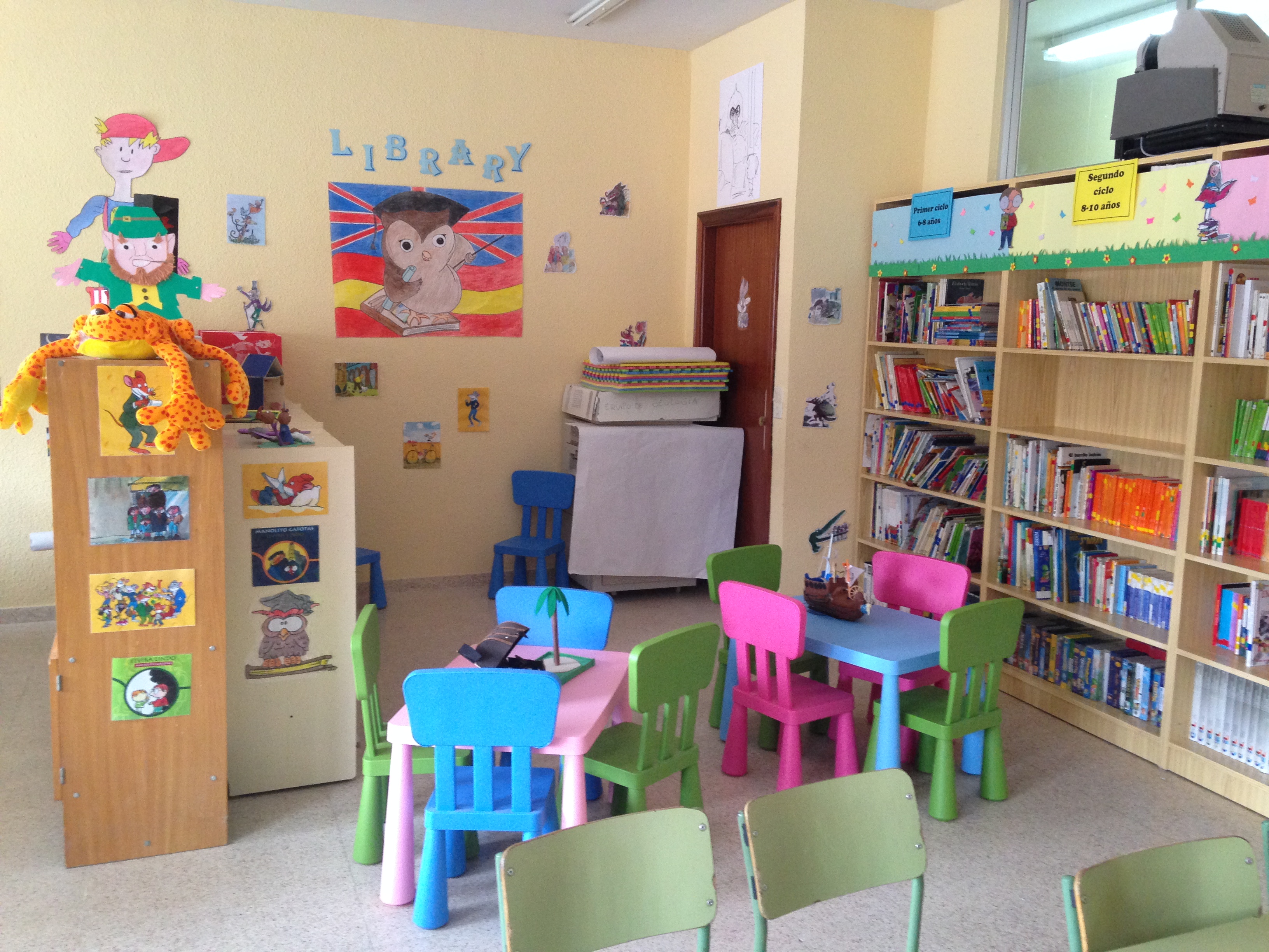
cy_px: 476
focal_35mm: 33
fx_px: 1210
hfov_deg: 55.4
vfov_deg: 42.9
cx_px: 634
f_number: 2.4
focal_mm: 4.12
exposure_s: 1/20
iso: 200
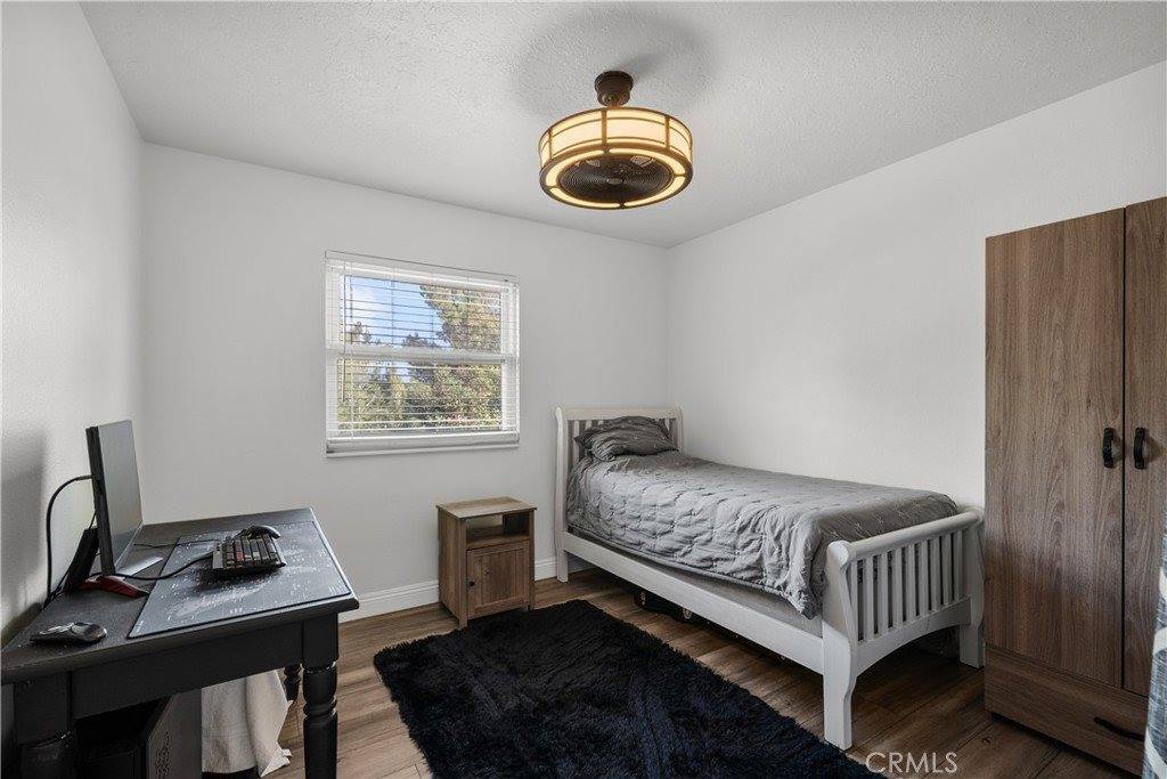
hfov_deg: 100.4
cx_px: 584
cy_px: 390
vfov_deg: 77.3
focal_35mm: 15
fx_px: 486
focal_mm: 15
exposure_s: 1/1.67
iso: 200
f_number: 9
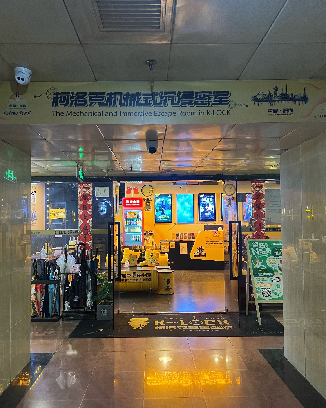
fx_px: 338
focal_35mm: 28
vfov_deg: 62.2
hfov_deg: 51.5
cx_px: 160
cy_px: 211
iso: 400
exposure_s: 1/50
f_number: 1.5
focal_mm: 5.7
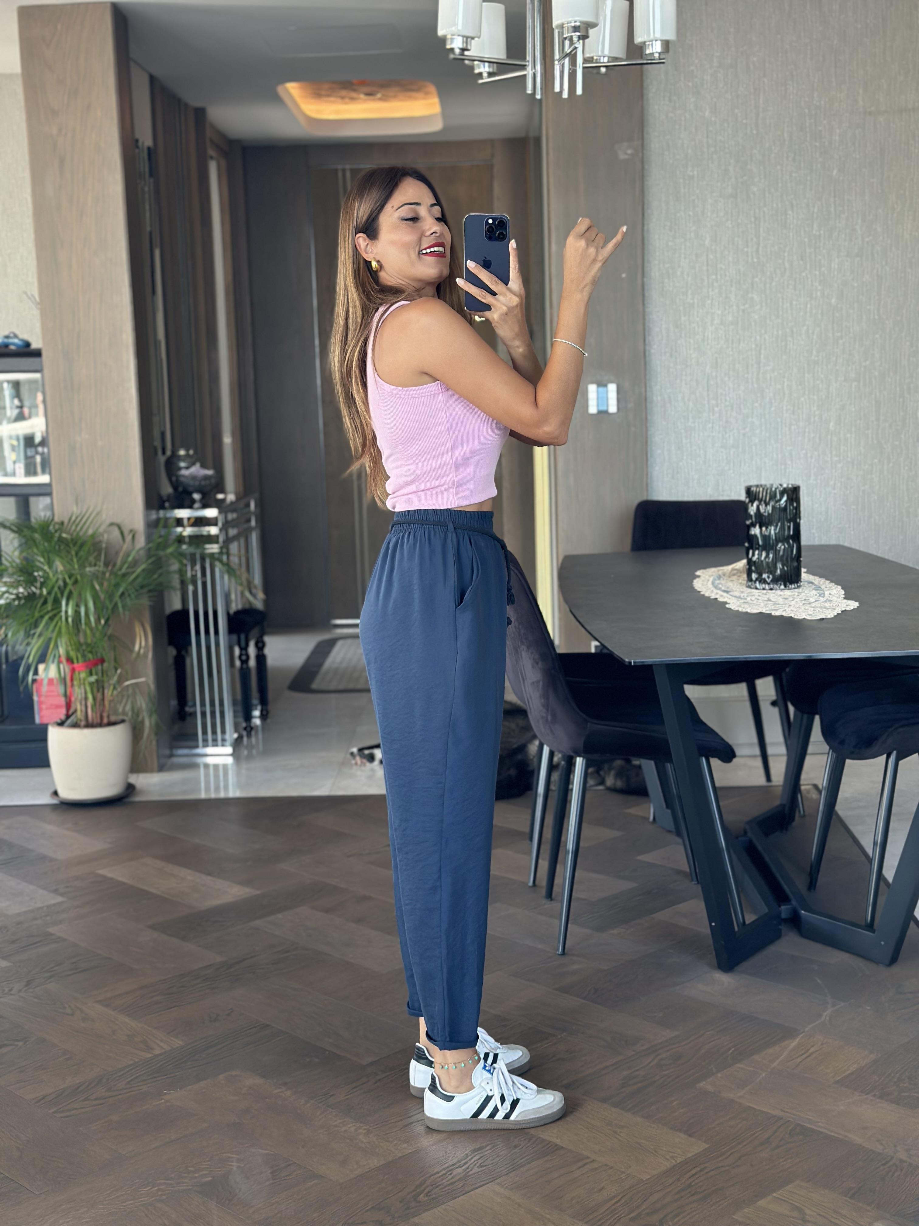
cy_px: 613
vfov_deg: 39.7
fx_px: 1699
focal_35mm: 48
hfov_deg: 30.3
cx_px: 460
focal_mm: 6.86
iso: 125
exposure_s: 1/67
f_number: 1.78
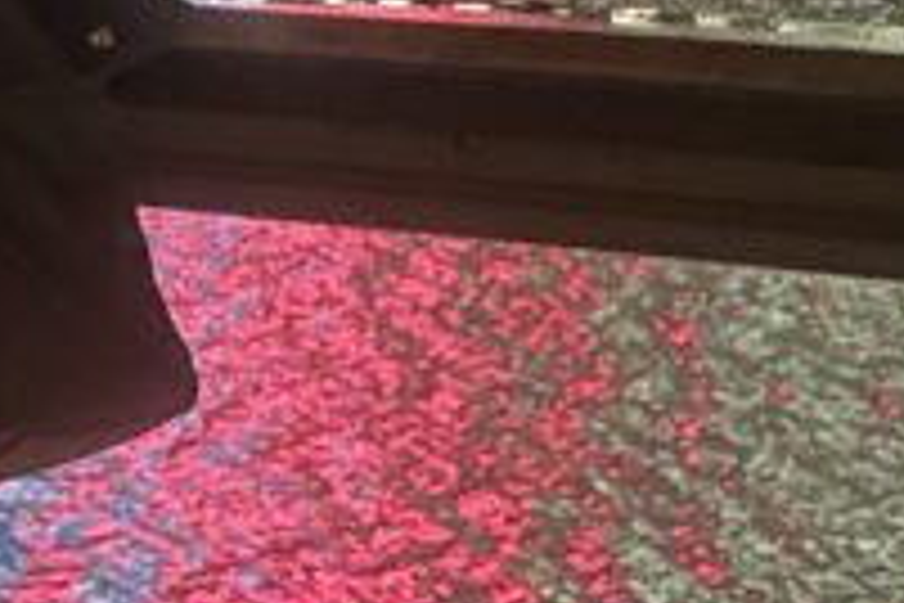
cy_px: 58
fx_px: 3465
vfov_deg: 9.9
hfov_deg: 12.0
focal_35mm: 138
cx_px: -1268
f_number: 1.6
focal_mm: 4.2
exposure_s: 1/20
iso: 1000
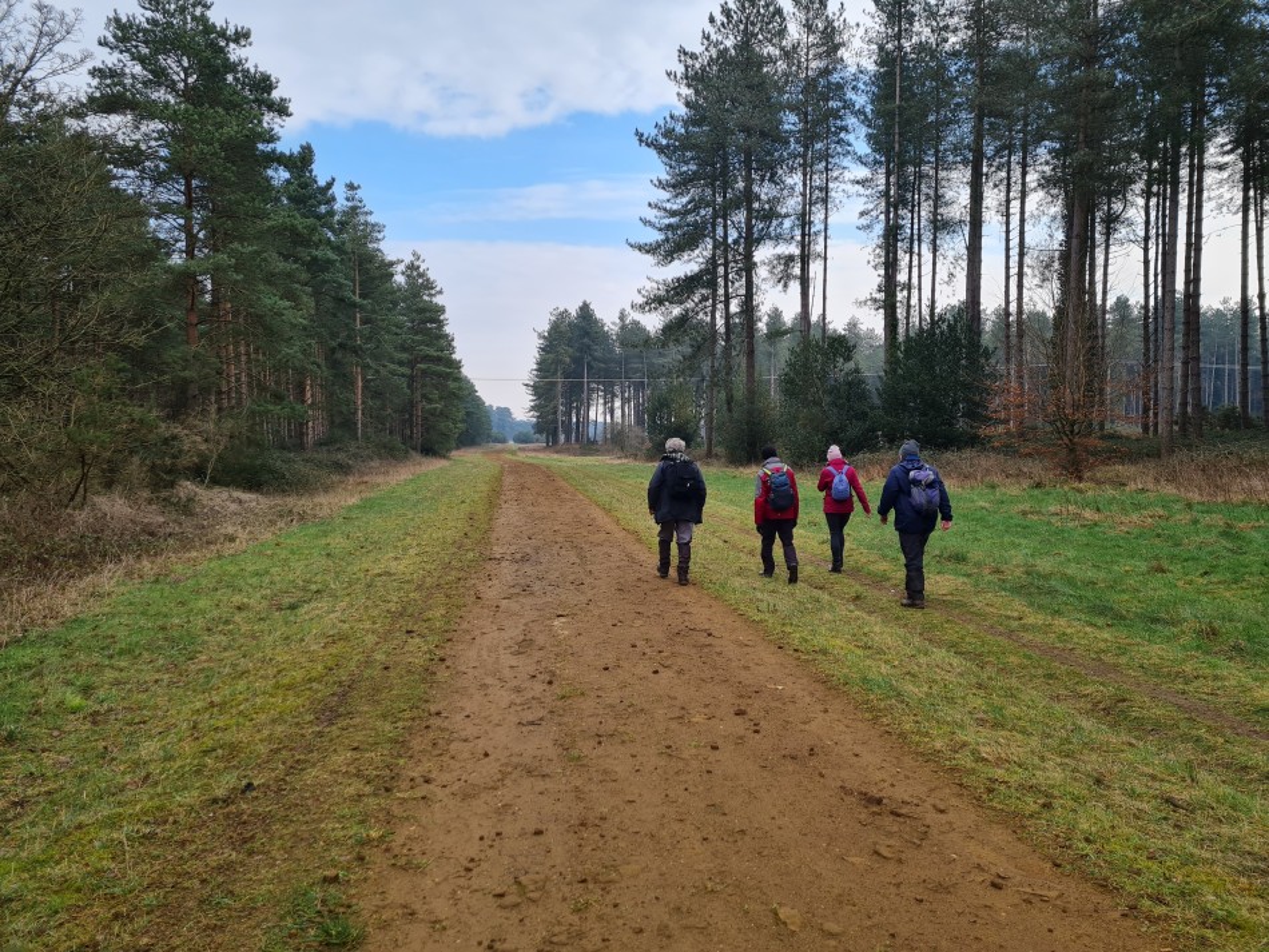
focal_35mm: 26
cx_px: 634
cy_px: 476
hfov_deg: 67.3
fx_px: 953
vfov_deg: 53.1
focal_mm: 5.4
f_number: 1.8
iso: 50
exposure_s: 1/1132
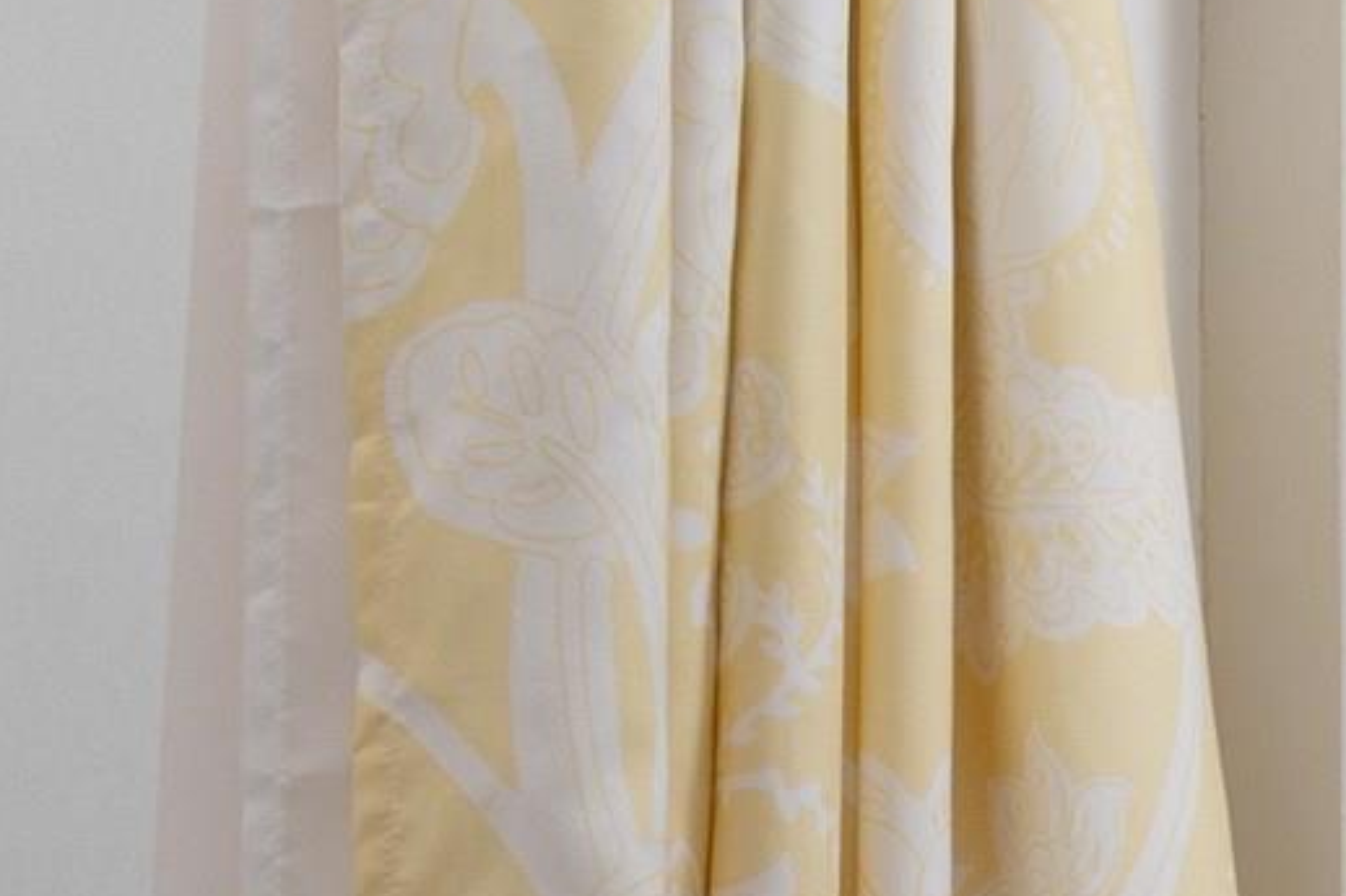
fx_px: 3326
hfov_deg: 22.1
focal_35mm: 89
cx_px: 1299
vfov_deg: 14.0
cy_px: 1496
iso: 100
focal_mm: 10
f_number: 4.5
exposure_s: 1/6
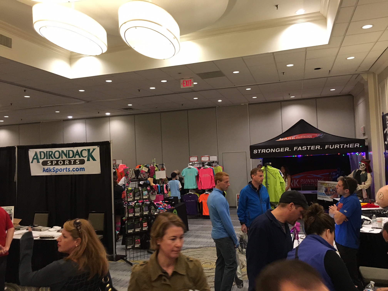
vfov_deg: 48.2
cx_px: 194
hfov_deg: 61.7
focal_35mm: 29
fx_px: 325
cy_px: 146
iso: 200
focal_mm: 4.15
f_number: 2.2
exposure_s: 1/20
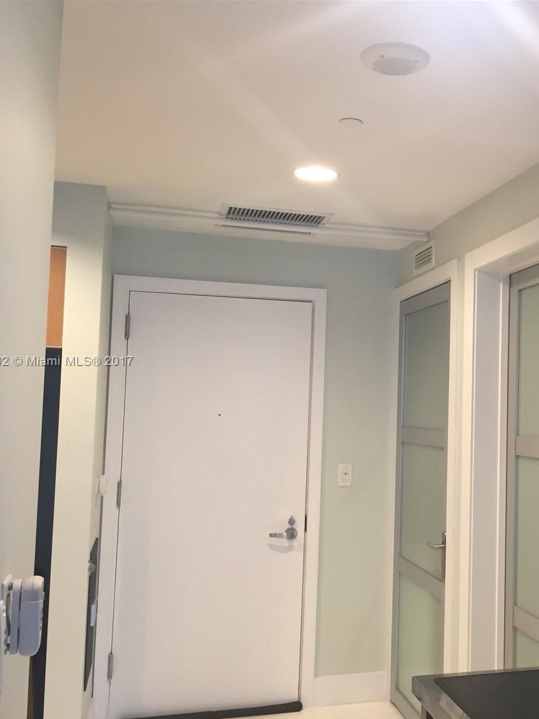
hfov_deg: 35.7
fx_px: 810
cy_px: 362
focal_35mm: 39
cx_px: 423
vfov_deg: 47.9
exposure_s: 1/30
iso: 80
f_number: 2.2
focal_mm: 4.15
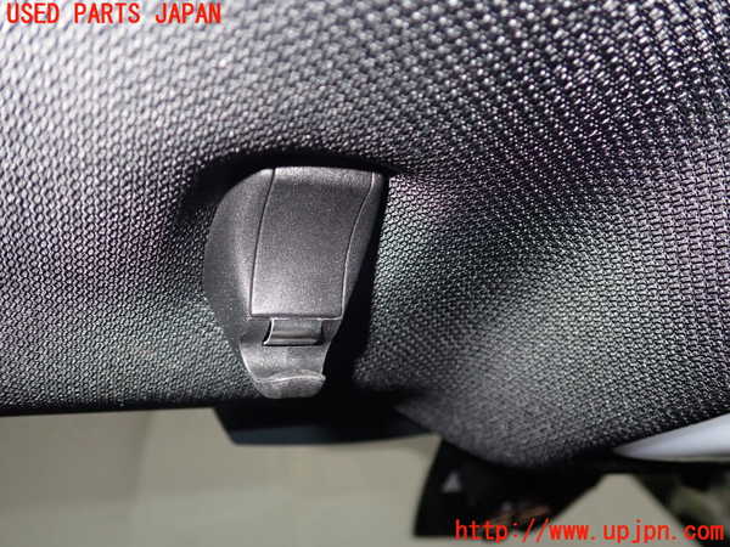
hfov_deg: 60.0
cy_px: 274
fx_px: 633
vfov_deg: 46.8
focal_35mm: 30
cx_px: 365
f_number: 6.3
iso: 250
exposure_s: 1/30
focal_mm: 5.4
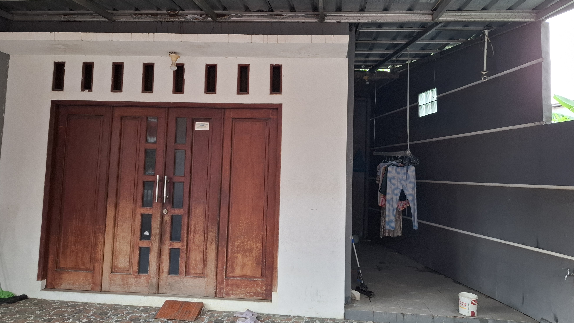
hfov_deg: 71.9
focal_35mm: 26
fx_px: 396
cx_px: 292
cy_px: 139
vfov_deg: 44.3
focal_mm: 5.54
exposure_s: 1/100
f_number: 1.8
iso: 160
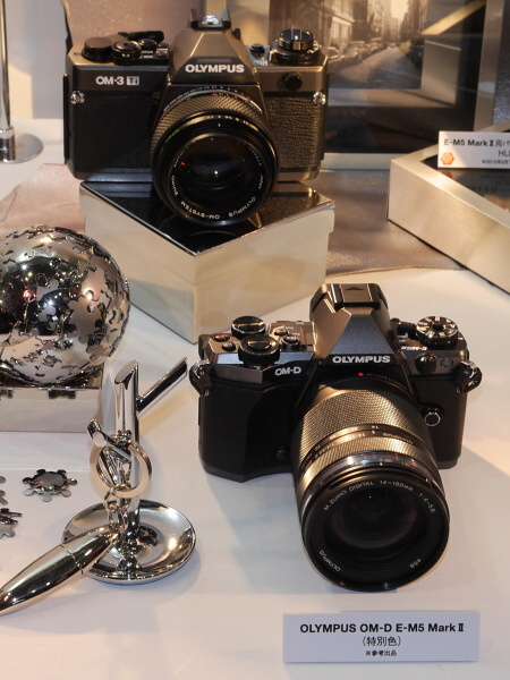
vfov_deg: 27.8
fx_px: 1375
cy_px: 340
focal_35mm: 70
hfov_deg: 21.0
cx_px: 255
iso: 800
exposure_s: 1/60
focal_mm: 35
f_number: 9
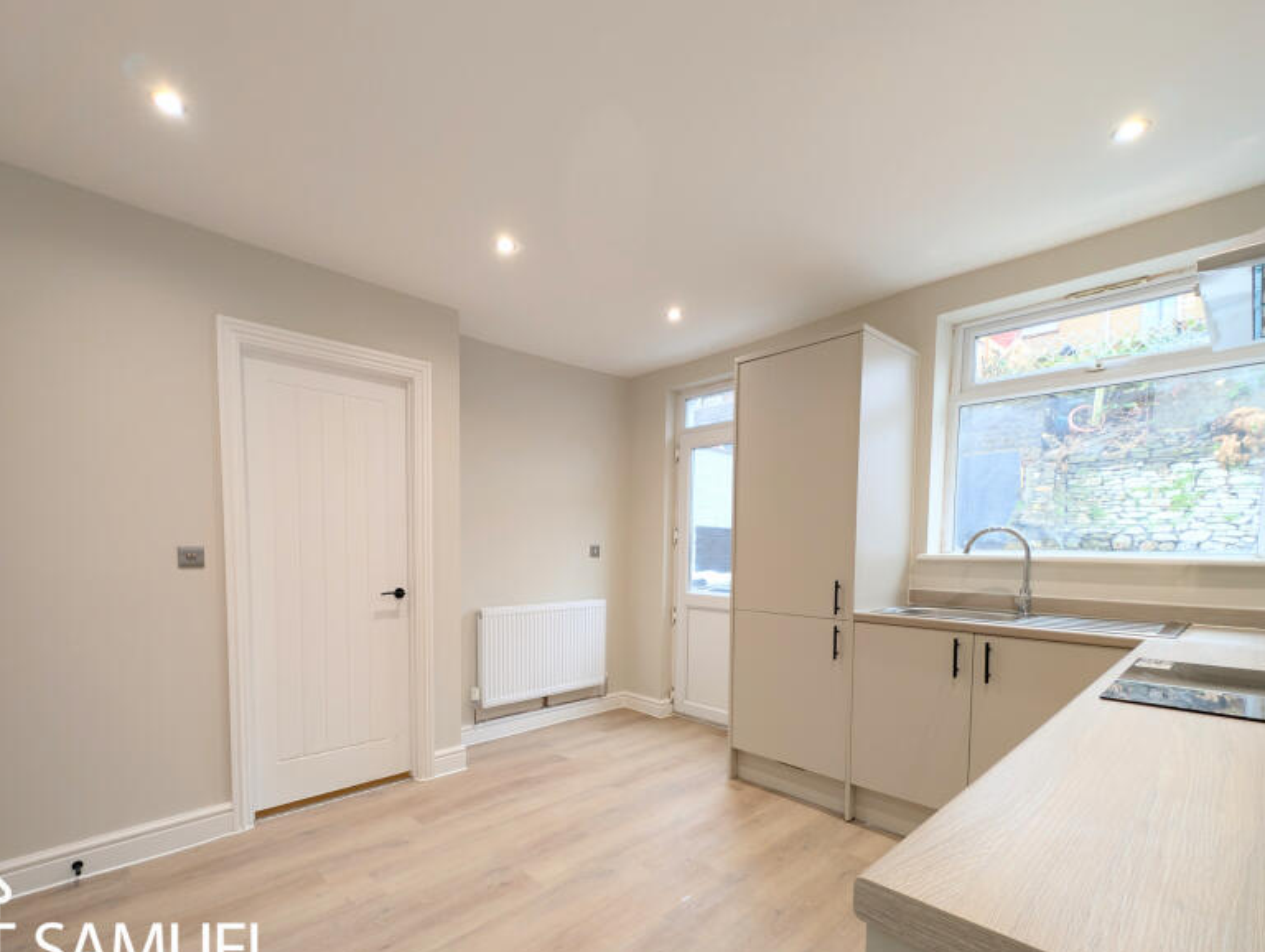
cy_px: 582
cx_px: 593
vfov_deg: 77.1
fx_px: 585
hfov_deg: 94.3
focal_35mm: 16
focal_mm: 2.23
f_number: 1.95
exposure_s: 1/33.3
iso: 42
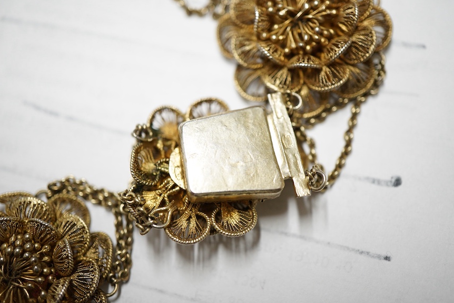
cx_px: 222
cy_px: 148
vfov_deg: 28.6
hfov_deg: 41.9
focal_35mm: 47
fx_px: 592
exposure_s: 1/125
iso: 1000
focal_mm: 30
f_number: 5
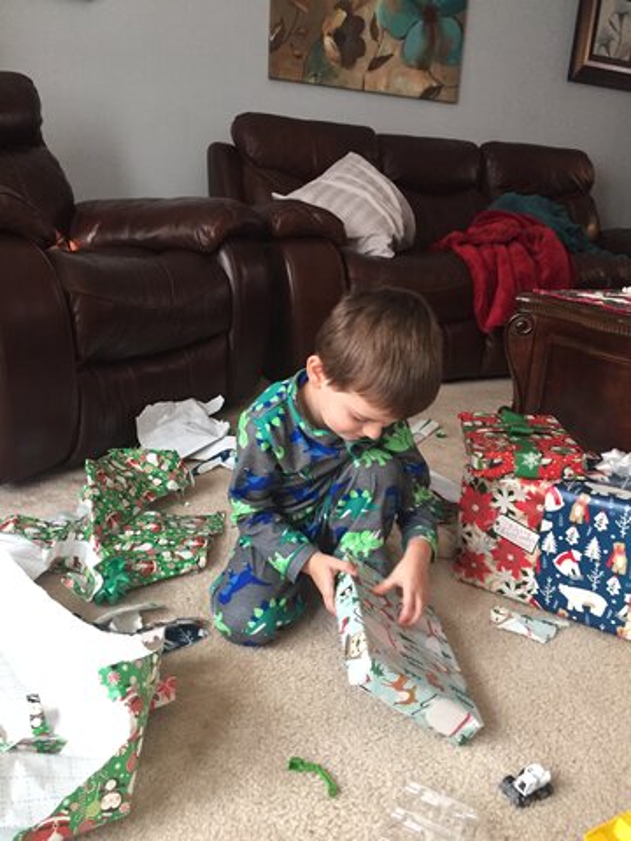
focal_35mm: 29
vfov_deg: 61.7
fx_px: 705
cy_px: 420
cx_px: 316
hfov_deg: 48.2
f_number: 2.2
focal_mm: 4.15
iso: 200
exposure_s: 1/30
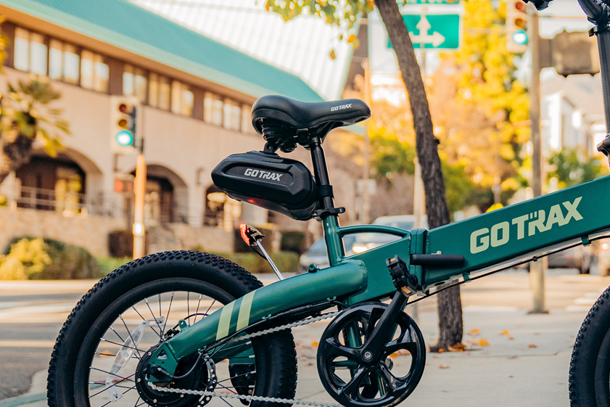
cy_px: 183
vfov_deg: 13.0
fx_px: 1779
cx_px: 556
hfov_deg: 19.1
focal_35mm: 105
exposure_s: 1/1250
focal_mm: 46
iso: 640
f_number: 2.8
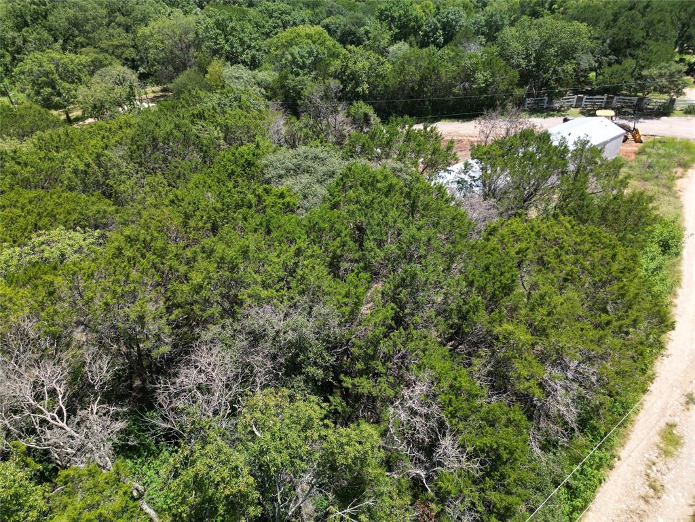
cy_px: 261
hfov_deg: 71.6
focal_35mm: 24
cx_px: 348
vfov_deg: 56.8
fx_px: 482
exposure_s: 1/725
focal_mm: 6.72
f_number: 1.7
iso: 130
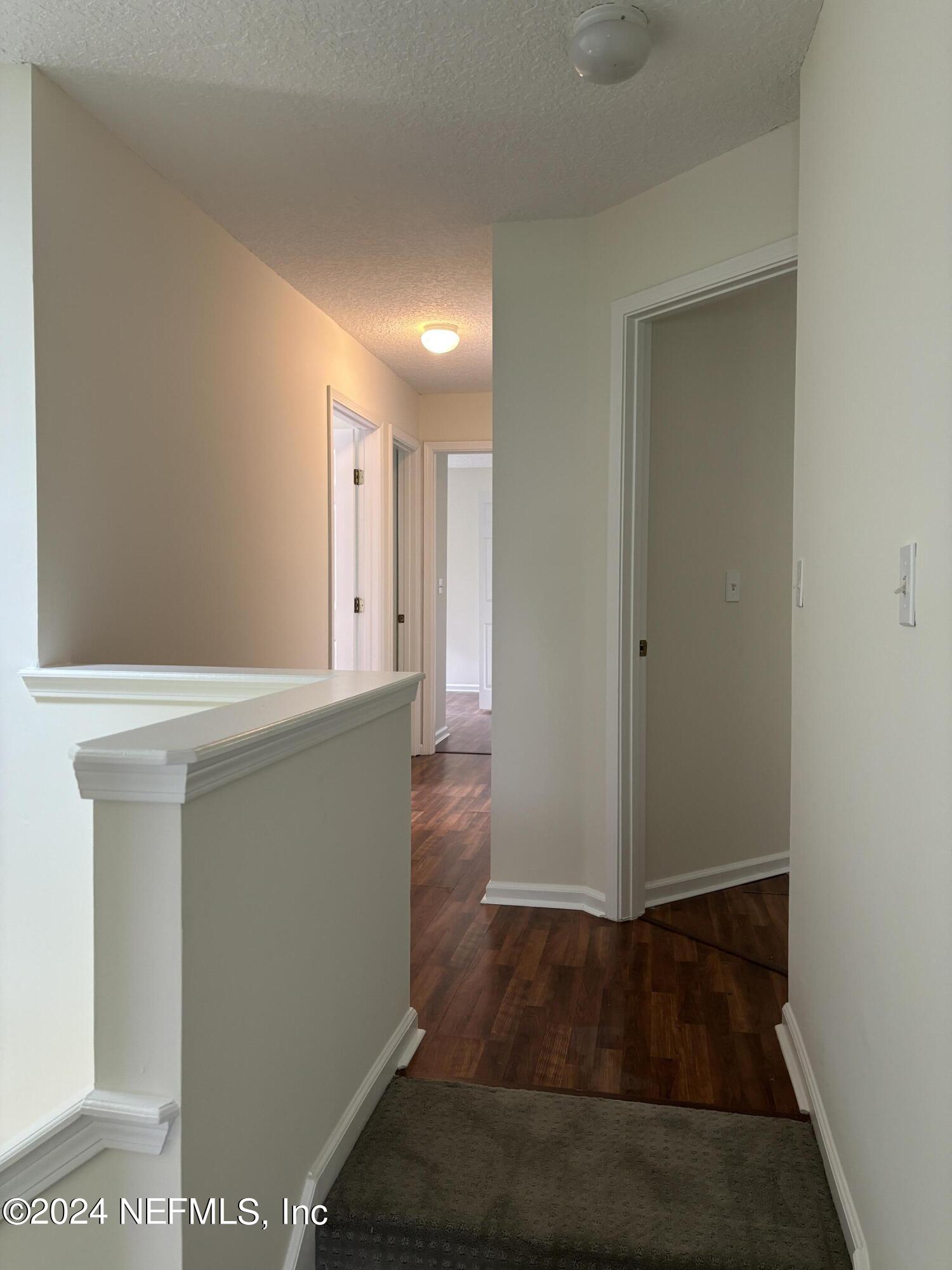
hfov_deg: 53.1
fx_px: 953
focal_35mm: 26
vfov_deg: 67.3
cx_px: 476
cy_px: 635
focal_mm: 5.96
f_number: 1.6
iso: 125
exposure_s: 1/60
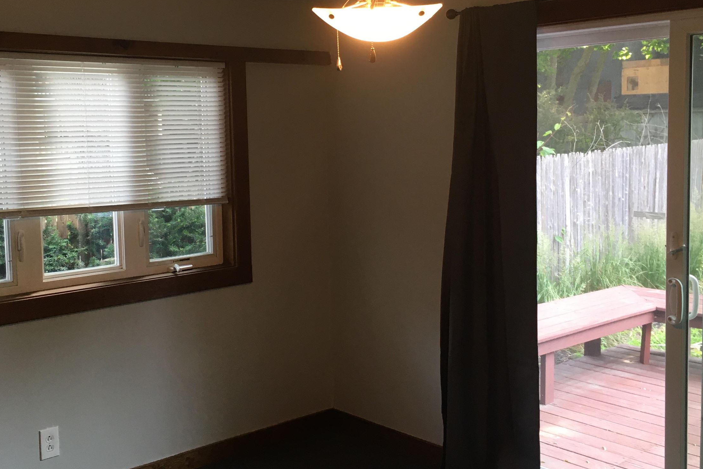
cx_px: 300
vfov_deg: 31.8
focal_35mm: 42
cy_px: 200
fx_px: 820
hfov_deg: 46.3
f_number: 2.2
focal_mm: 4.15
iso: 50
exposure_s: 1/30
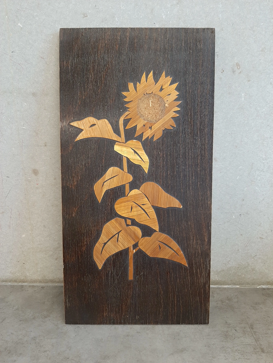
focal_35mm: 26
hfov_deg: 53.1
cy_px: 182
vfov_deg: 67.3
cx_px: 136
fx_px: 273
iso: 200
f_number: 1.7
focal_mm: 3.93
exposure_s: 1/50
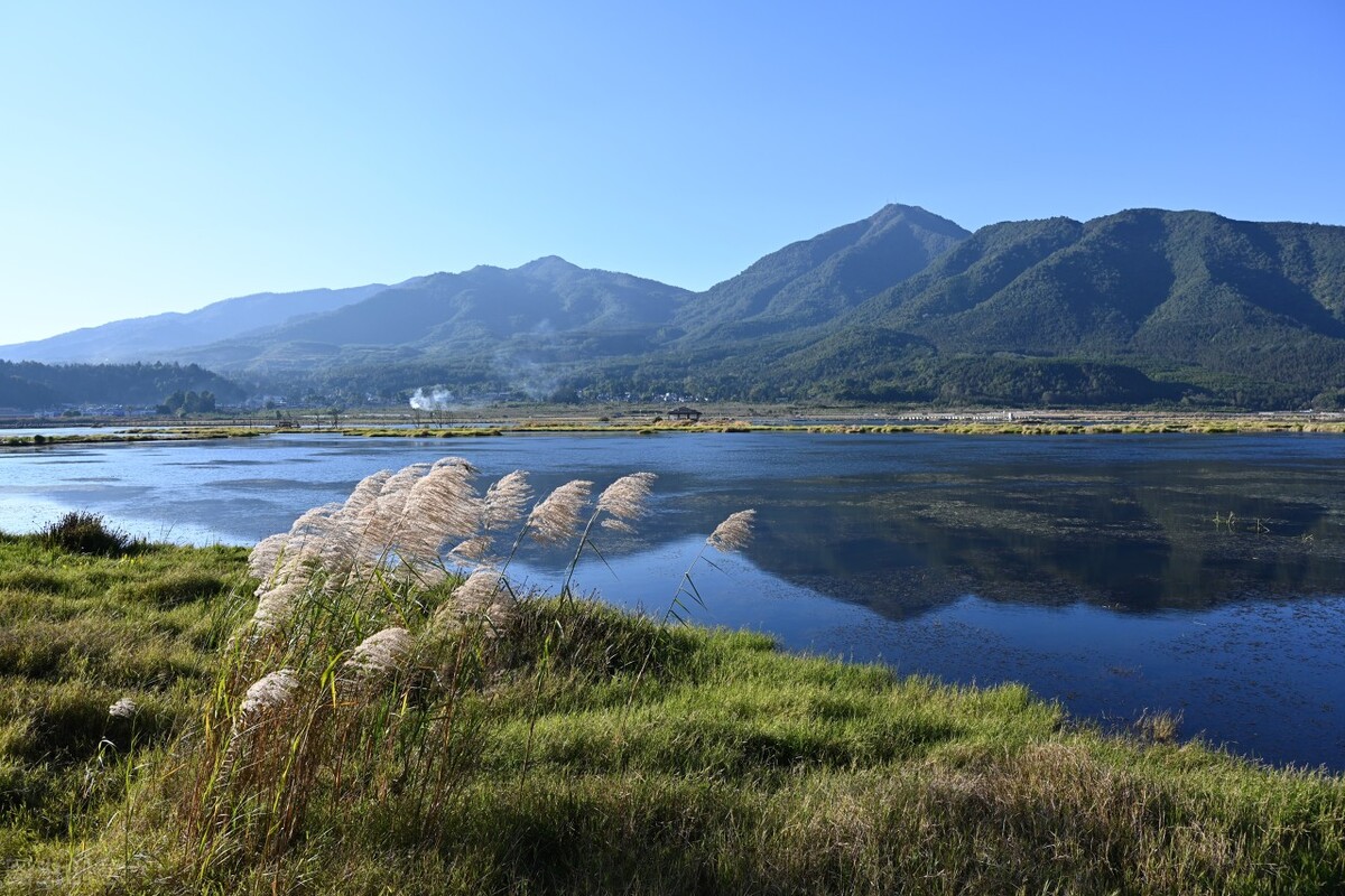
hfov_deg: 73.7
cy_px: 448
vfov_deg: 53.1
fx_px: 897
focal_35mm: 24
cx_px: 672
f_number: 8
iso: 100
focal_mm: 24
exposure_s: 1/160
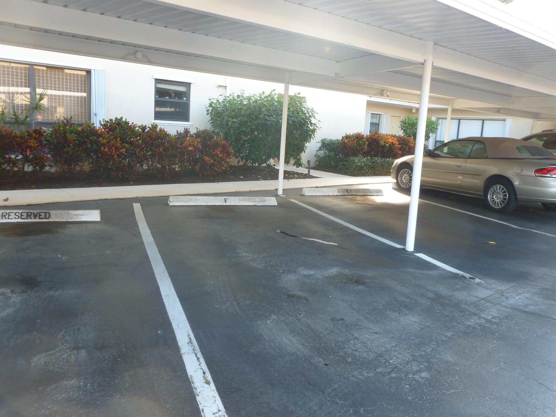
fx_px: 450
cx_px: 278
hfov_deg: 63.4
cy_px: 208
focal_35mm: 28
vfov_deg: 49.7
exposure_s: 1/60
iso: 100
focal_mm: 5
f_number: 3.3
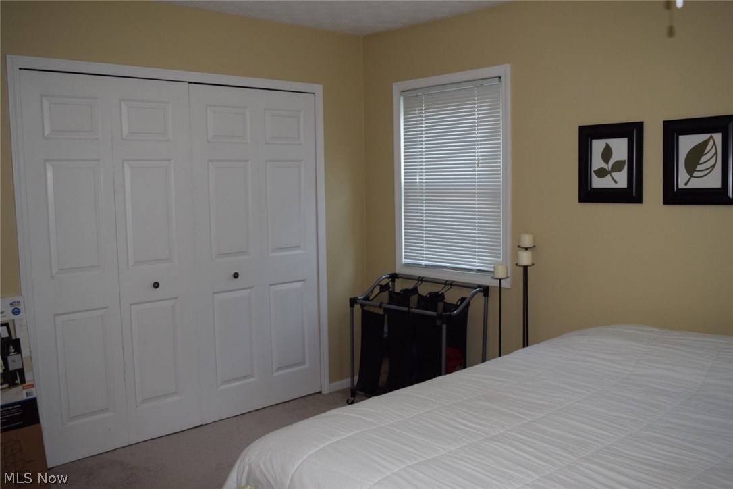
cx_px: 366
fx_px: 672
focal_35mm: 33
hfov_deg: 57.2
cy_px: 244
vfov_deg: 40.0
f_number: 4.5
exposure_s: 1/80
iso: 800
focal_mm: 22
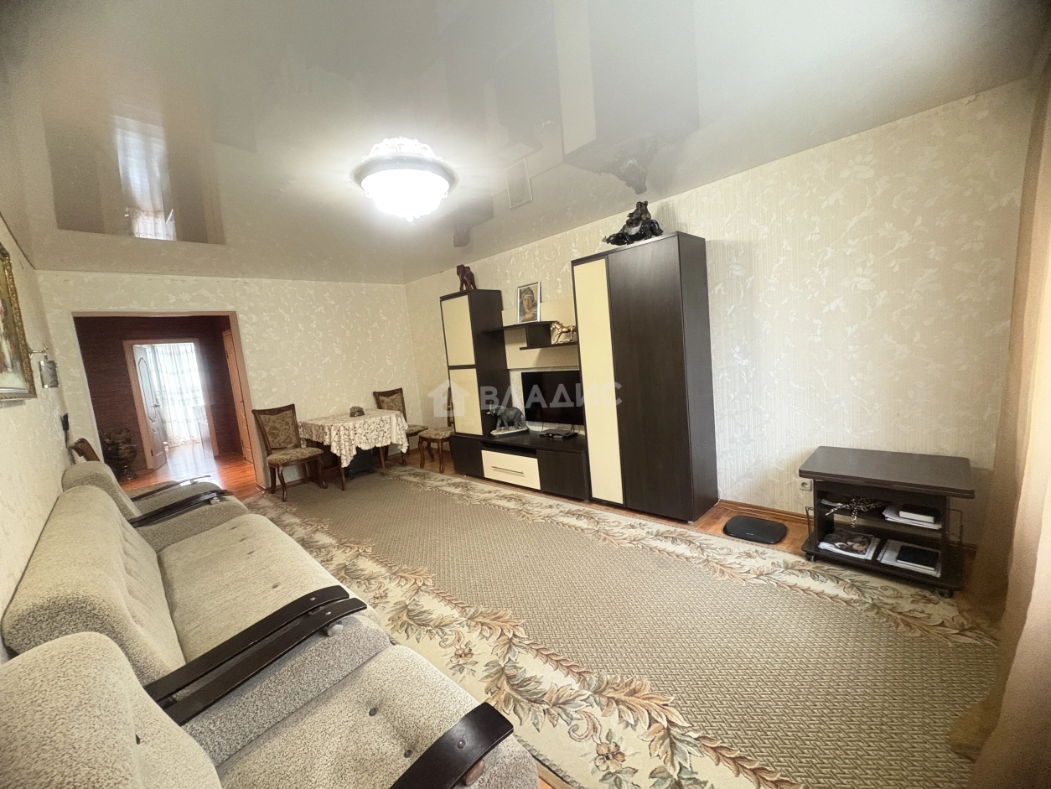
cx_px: 526
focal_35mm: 14
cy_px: 394
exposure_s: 1/33
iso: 640
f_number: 2.2
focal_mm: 2.22
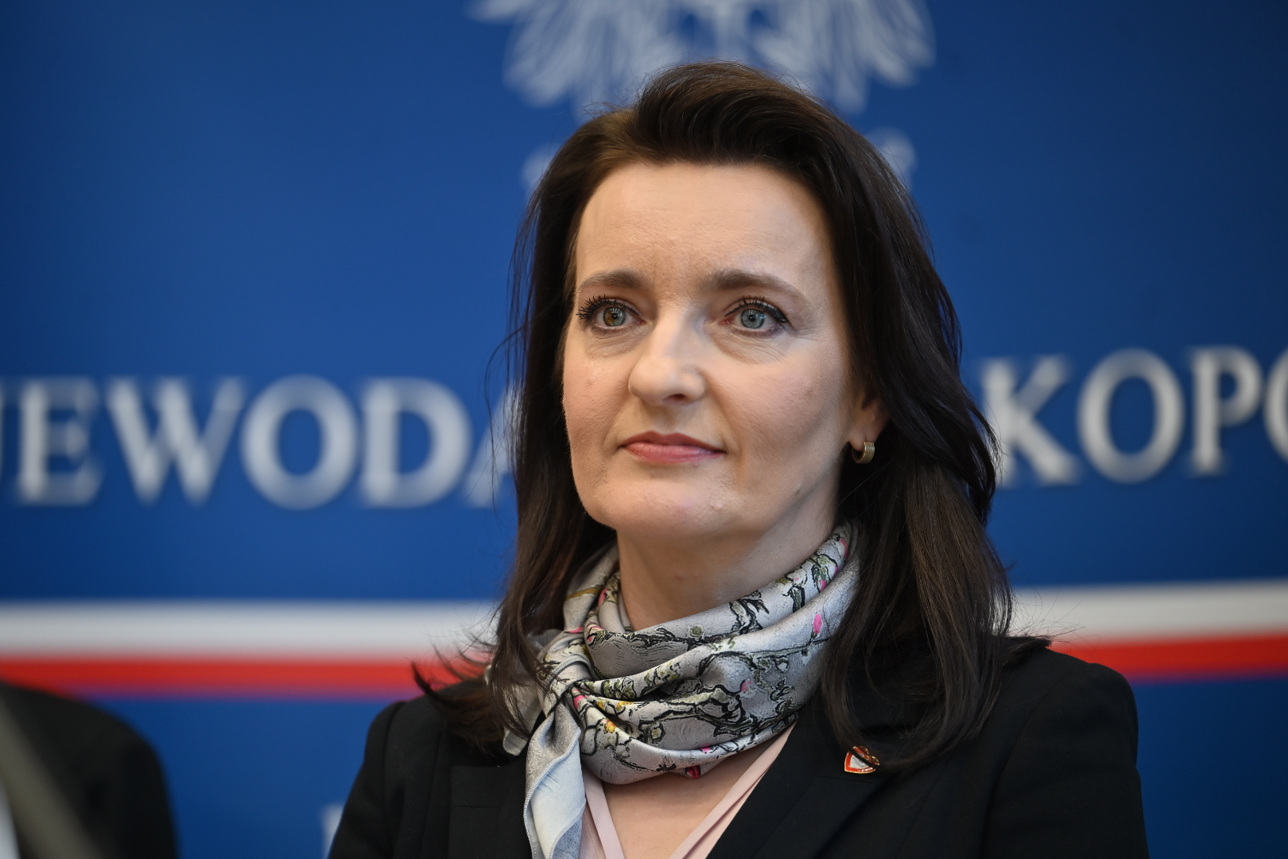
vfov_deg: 7.6
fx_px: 6439
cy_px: 430
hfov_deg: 11.4
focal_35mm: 180
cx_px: 644
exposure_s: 1/125
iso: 250
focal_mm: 180
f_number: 2.8
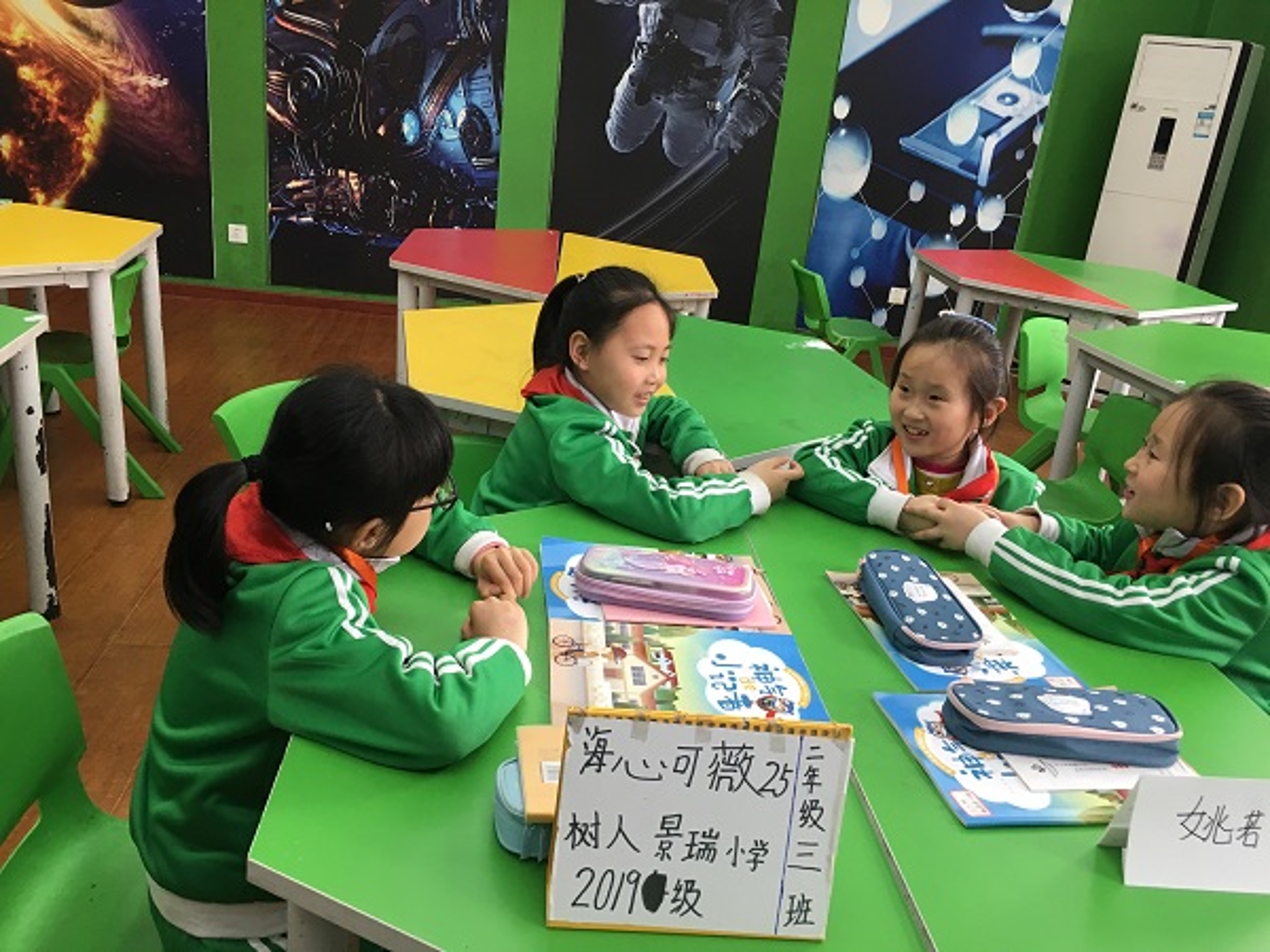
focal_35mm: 29
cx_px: 635
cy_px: 476
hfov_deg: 61.7
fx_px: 1064
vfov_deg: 48.2
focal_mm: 4.15
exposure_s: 1/33
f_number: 2.2
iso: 40
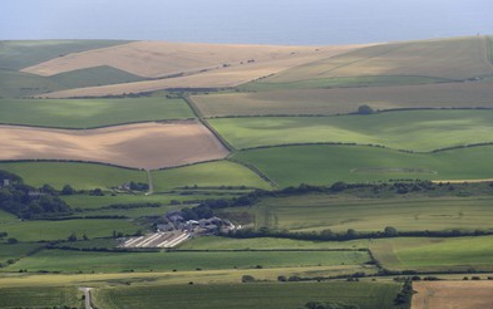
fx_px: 2930
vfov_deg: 6.0
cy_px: 173
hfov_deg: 9.6
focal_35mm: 218
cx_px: 252
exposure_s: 1/800
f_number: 9
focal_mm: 200
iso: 400
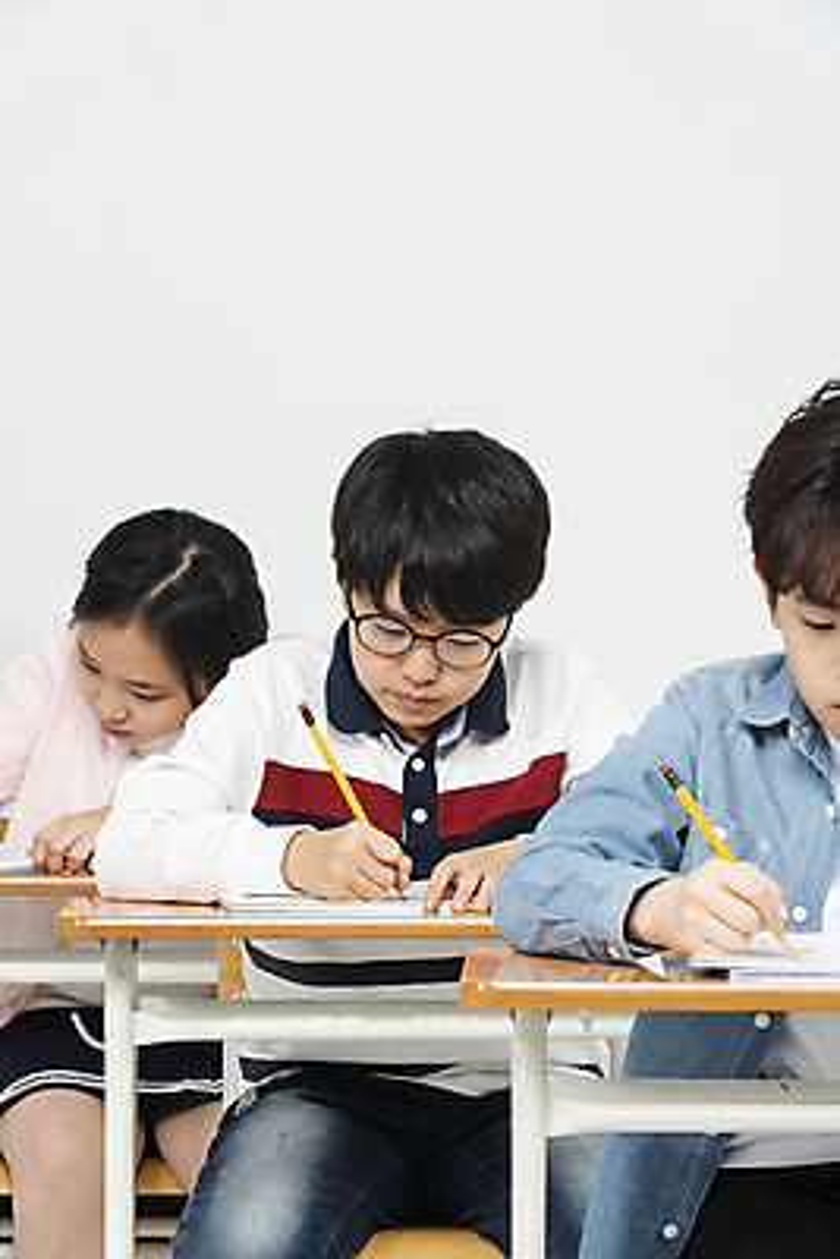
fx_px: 6993
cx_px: 420
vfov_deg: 10.3
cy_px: 630
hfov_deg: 6.9
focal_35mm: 200
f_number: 16
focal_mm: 200
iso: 100
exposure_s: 1/125
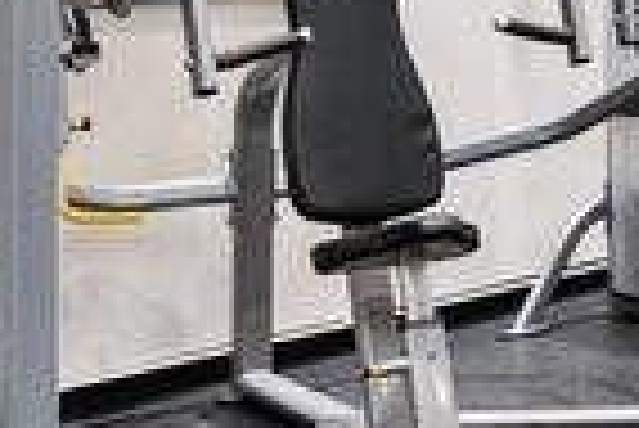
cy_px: -115
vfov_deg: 12.4
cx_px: 1107
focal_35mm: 108
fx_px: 1919
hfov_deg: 16.3
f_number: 9
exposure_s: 1/2
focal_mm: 24
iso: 200
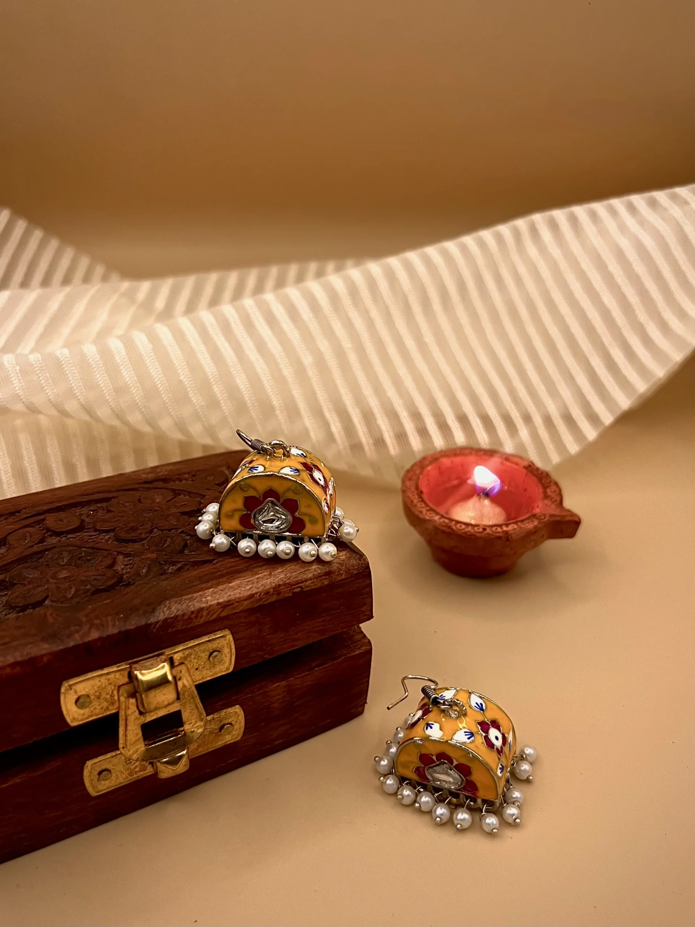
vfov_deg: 67.3
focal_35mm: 26
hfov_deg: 53.1
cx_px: 348
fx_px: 696
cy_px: 464
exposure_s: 1/62
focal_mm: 5.7
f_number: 1.5
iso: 125
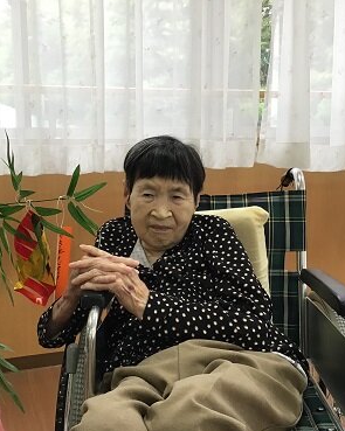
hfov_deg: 36.3
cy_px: 218
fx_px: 524
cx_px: 138
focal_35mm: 41
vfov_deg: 44.8
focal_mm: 3.3
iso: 32
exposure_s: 1/30
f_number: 2.4
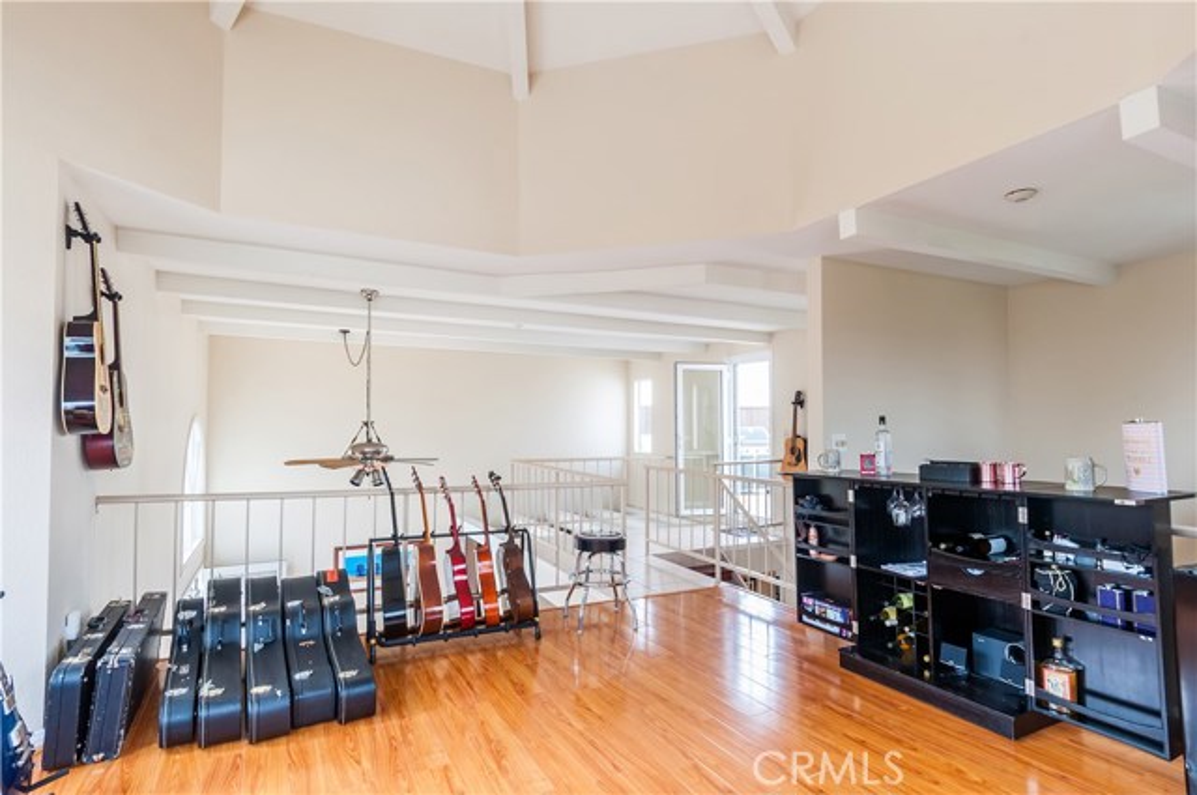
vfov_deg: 67.2
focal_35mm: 18
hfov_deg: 90.1
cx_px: 598
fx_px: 598
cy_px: 398
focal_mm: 12
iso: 200
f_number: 9
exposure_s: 1/20
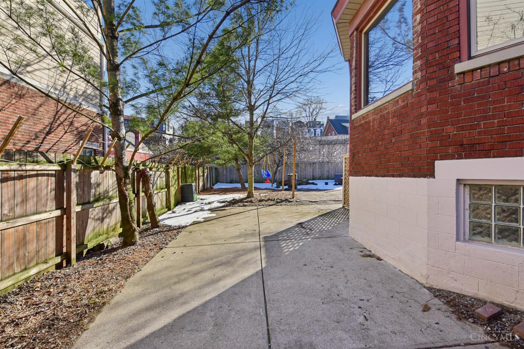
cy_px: 174
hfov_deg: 100.4
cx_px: 262
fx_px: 218
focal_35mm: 15
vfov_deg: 77.3
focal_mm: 15
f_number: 8
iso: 400
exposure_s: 1/320
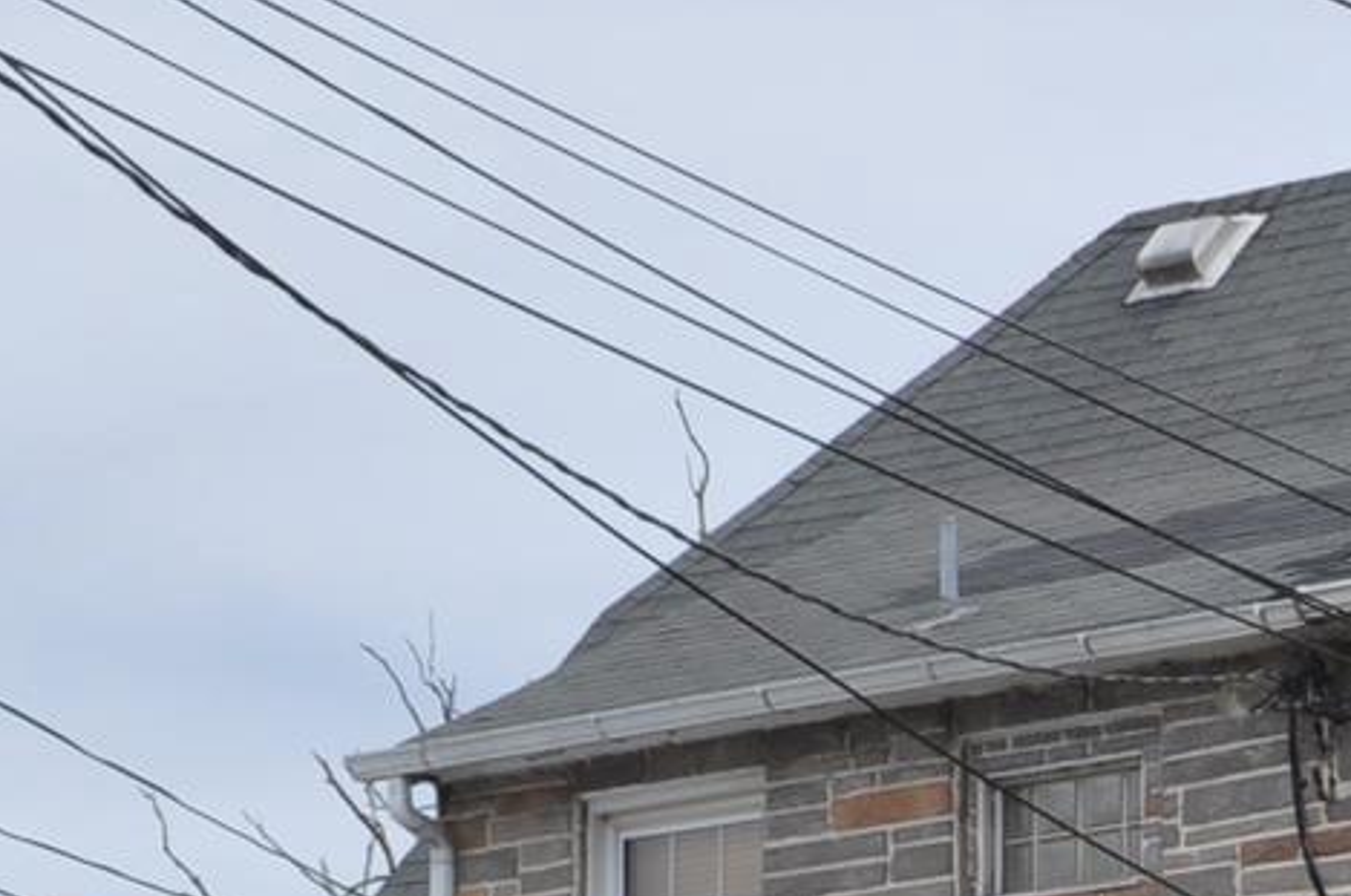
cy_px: 1791
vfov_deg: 8.9
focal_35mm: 144
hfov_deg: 14.2
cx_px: 1144
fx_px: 5395
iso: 200
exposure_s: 1/400
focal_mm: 22
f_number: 10
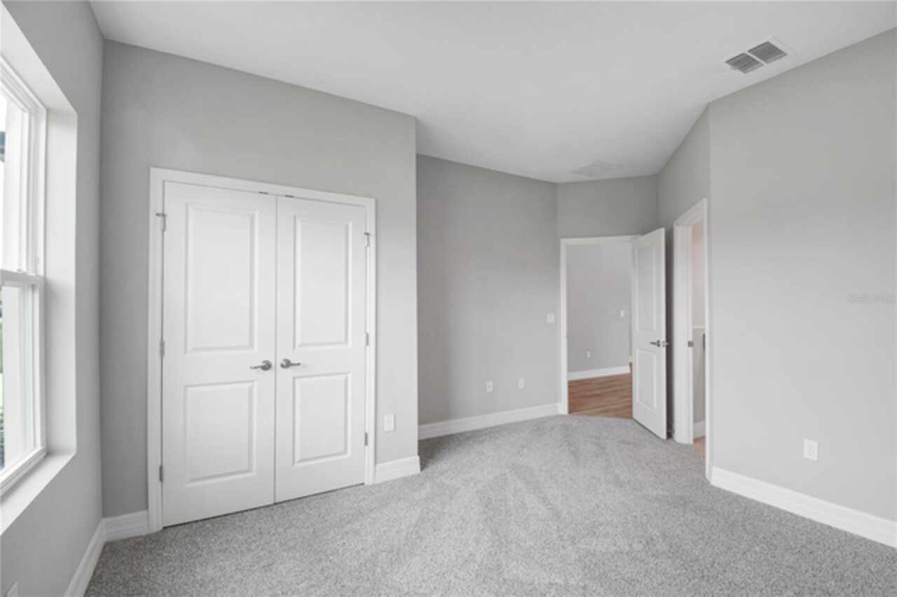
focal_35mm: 15
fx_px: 374
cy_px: 298
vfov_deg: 77.3
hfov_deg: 100.4
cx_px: 448
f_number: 9
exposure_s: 1/60
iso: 250
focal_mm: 10
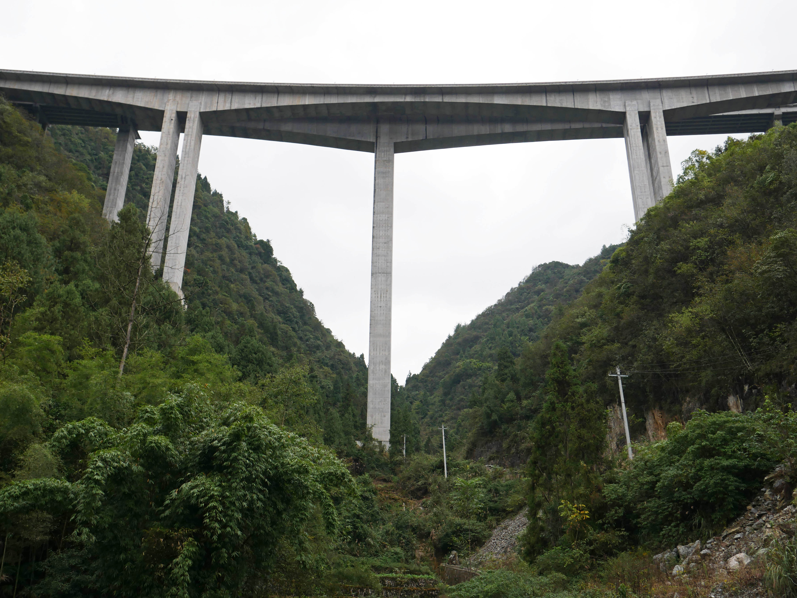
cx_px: 398
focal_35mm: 34
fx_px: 783
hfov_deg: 53.9
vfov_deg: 41.8
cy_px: 299
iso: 200
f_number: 5
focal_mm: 17
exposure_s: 1/200
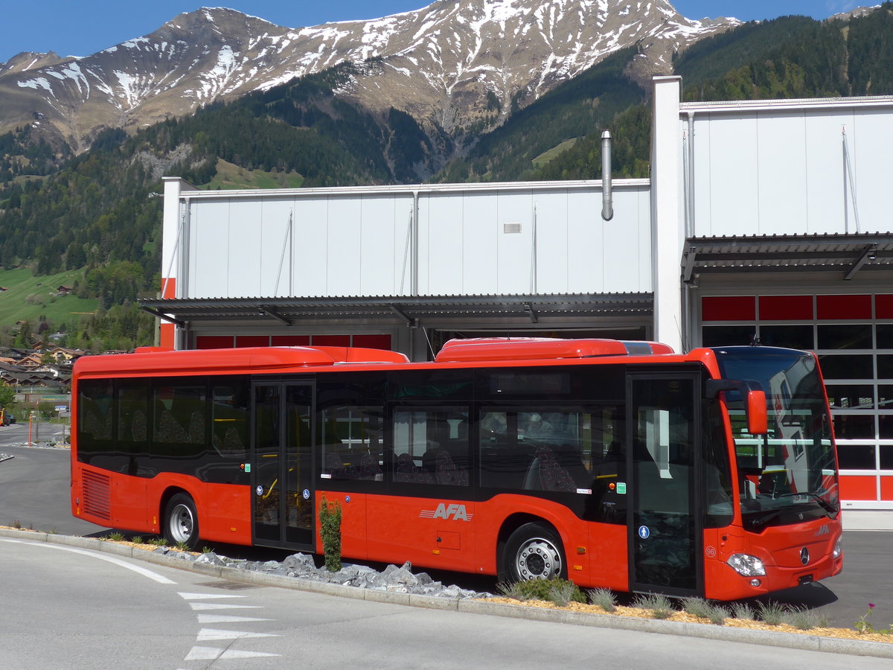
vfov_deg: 29.7
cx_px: 446
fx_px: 1264
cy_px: 335
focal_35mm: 49
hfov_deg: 38.9
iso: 80
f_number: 3.2
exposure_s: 1/1600
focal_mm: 10.1
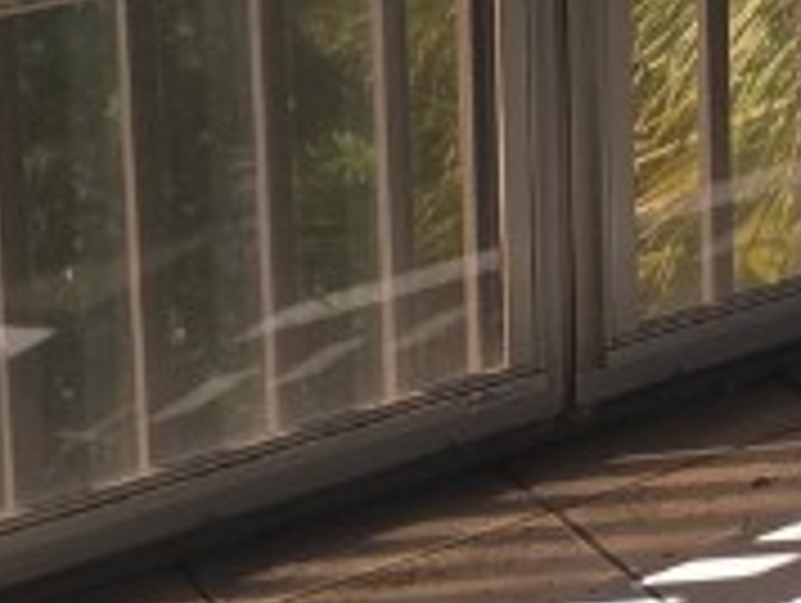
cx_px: 1238
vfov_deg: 10.5
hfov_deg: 13.9
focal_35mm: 132
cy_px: -526
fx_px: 3059
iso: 16
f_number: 1.7
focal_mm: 6.3
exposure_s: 1/120
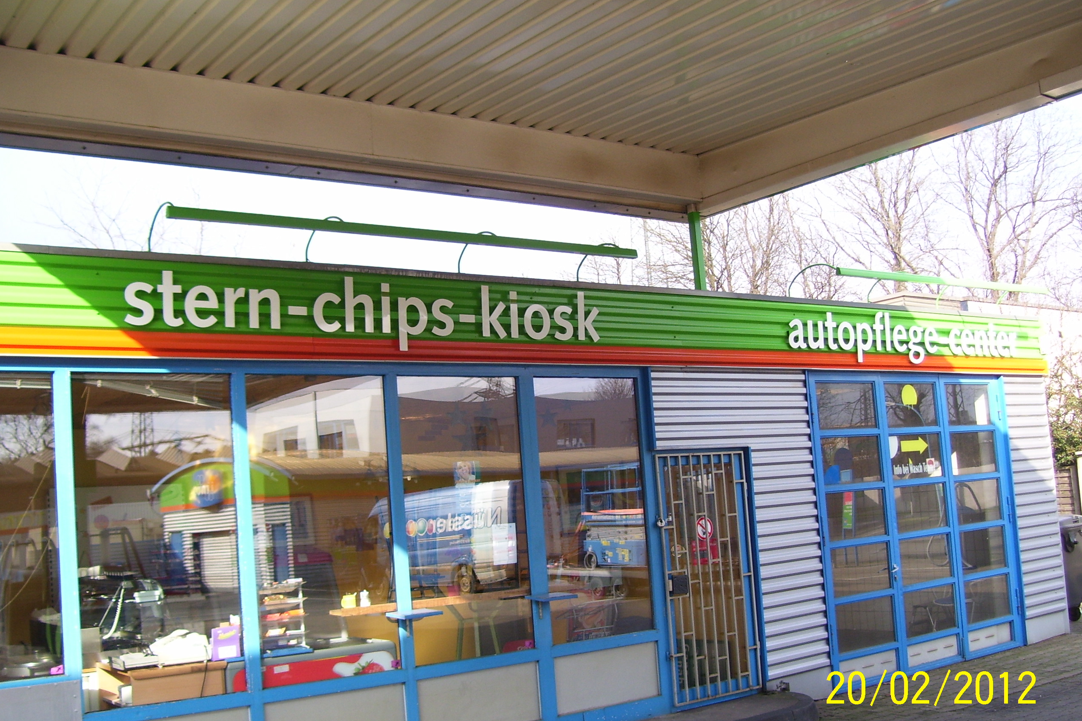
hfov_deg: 49.6
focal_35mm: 39
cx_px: 545
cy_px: 378
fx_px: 1172
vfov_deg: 34.2
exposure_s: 1/350
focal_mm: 6
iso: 80
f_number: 2.7
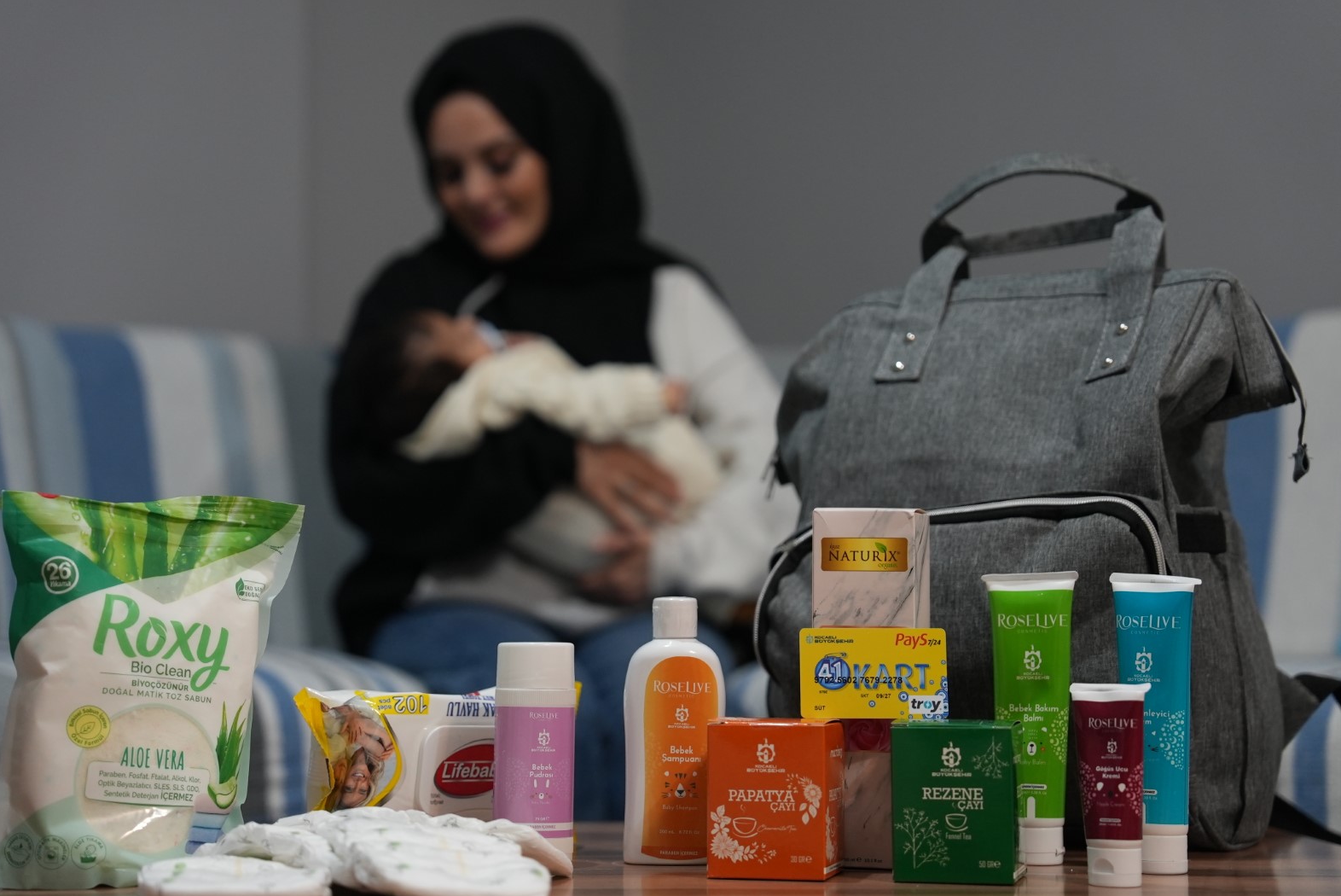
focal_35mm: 72
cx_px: 659
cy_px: 446
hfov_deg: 28.1
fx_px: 2683
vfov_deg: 19.0
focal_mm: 70
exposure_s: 1/100
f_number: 2.8
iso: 1600
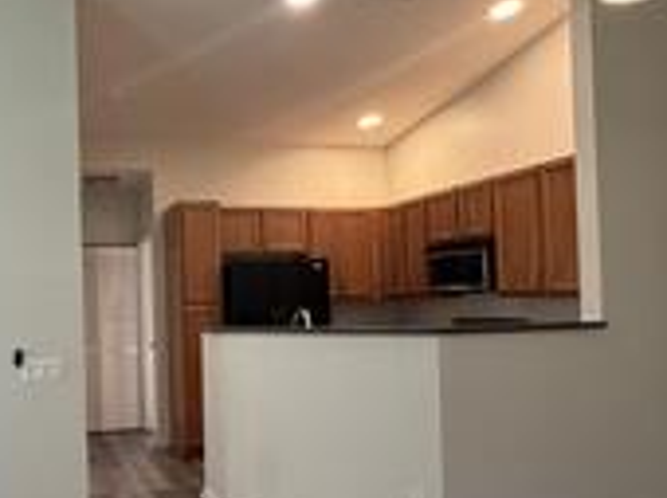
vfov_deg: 42.6
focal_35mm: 33
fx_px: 635
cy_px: 298
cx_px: 169
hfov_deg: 53.0
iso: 250
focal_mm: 2.22
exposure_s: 1/120
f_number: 2.2
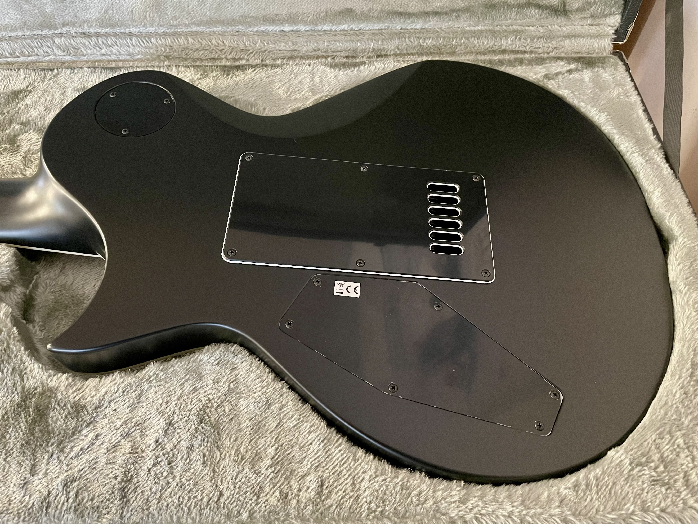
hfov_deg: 67.3
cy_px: 262
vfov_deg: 53.1
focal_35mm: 26
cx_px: 349
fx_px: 524
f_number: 1.6
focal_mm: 4.2
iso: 800
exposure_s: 1/25
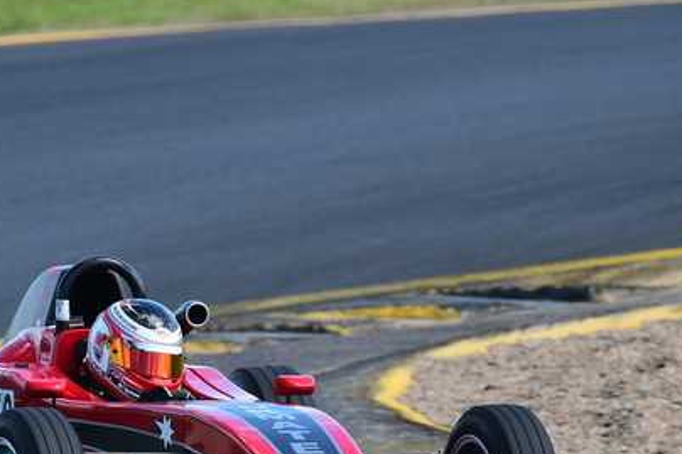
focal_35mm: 1486
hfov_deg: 1.4
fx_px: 28139
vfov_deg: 0.9
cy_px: 374
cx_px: 164
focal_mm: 500
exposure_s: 1/640
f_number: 7.1
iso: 500
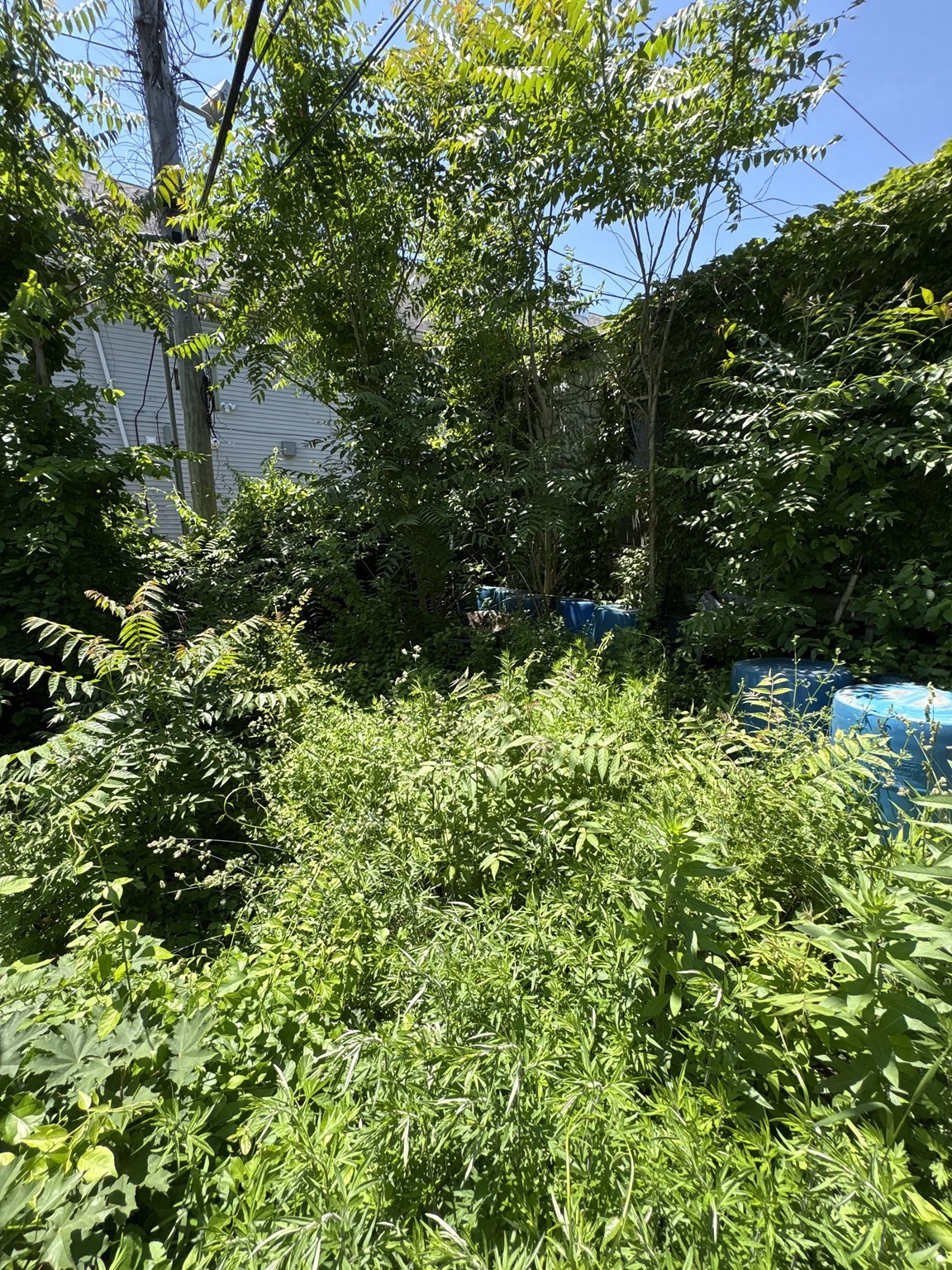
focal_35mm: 14
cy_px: 635
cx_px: 476
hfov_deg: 85.7
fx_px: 513
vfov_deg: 102.1
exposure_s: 1/418
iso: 40
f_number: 2.2
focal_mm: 2.22
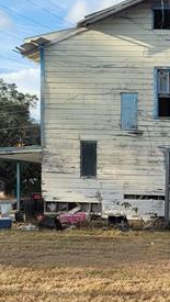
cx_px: 261
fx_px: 608
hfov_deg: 14.7
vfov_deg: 27.3
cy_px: 244
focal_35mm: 76
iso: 20
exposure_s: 1/435
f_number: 1.8
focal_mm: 7
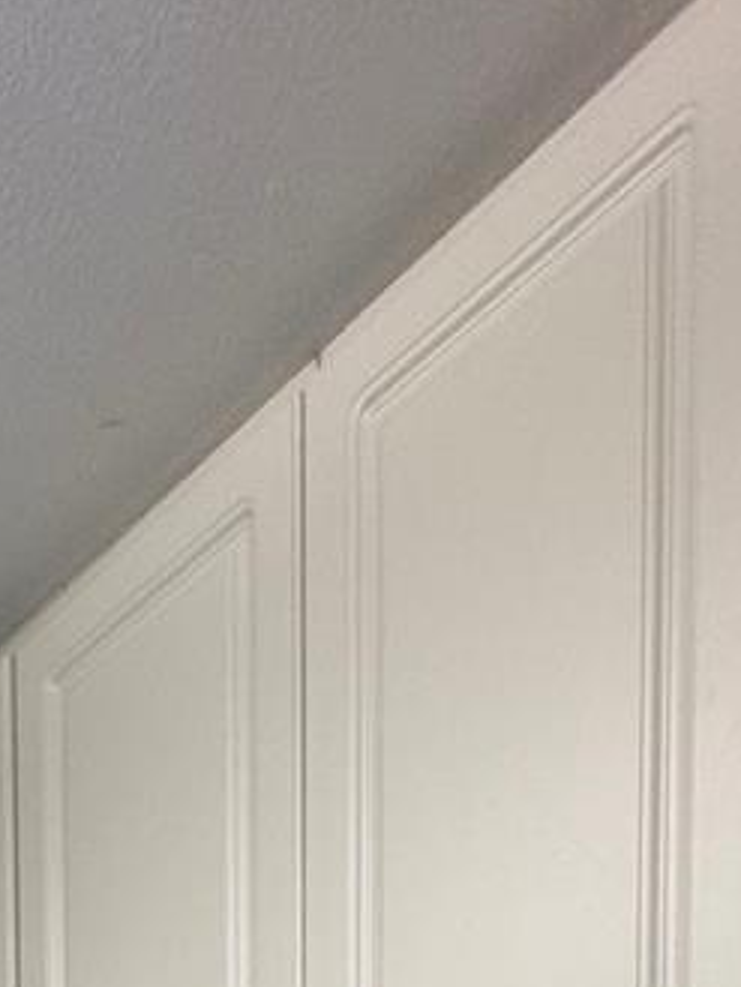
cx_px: 198
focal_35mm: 51
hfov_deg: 28.2
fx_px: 1455
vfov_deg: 22.2
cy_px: 1776
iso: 125
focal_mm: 2.22
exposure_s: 1/120
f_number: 2.2
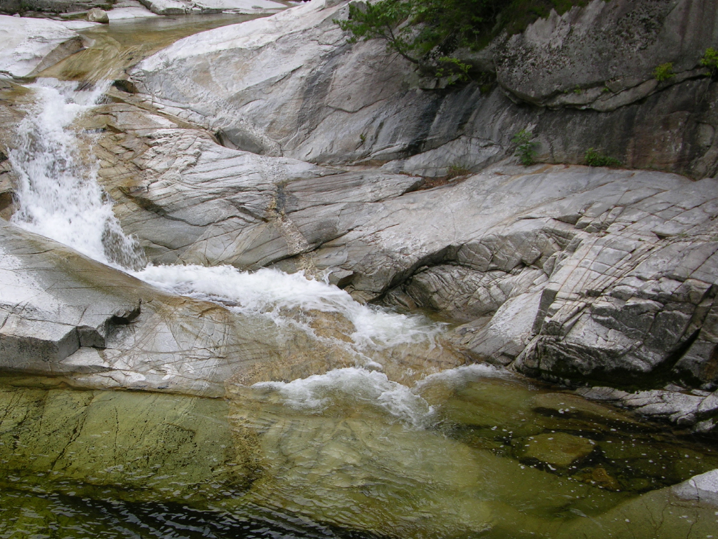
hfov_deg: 38.5
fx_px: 1017
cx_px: 240
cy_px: 323
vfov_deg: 29.6
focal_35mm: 49
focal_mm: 8.9
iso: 50
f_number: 4
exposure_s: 1/98.4
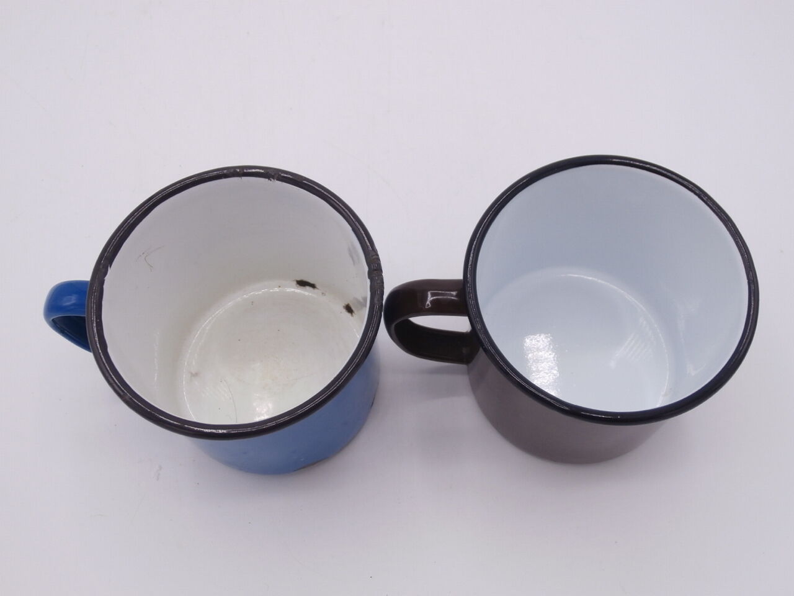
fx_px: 872
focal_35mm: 38
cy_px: 298
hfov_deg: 49.0
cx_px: 397
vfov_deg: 37.7
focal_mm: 6.67
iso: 100
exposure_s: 1/320
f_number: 3.9
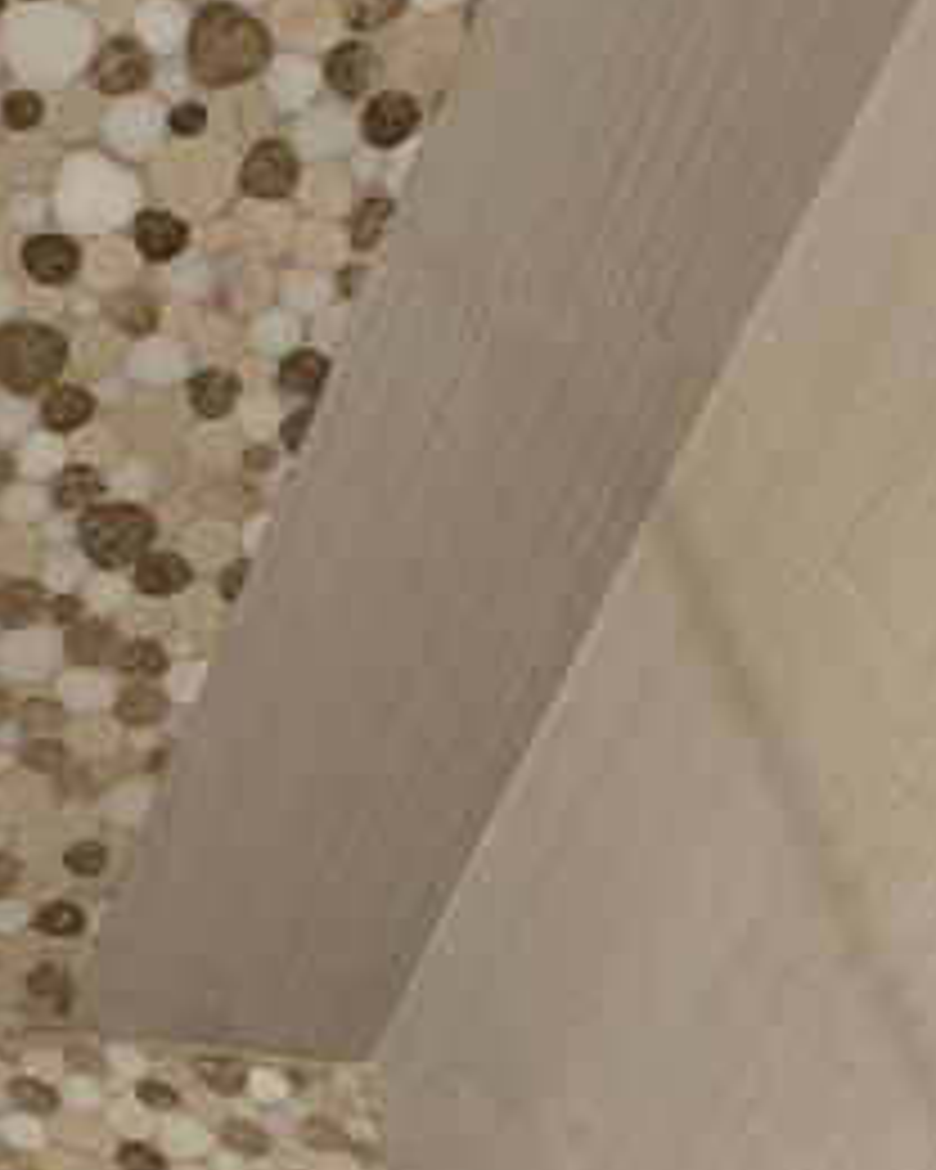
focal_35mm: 75
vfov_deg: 23.3
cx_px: 603
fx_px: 2597
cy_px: 1386
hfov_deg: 20.4
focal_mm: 4.25
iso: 200
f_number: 1.8
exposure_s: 1/60
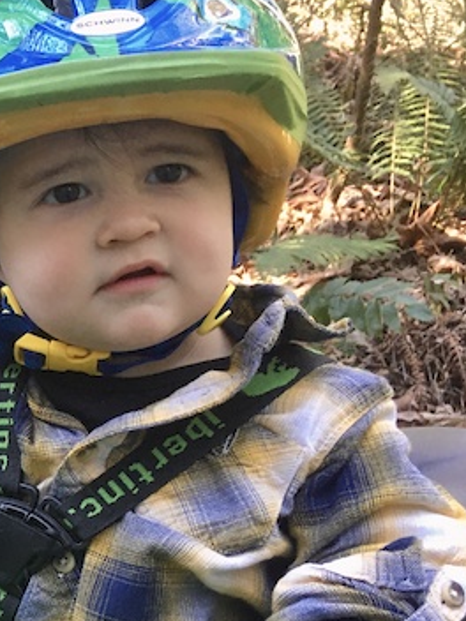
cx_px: -198
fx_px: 1185
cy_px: 365
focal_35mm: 66
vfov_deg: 29.3
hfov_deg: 19.8
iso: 40
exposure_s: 1/30
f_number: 2.2
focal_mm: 4.15
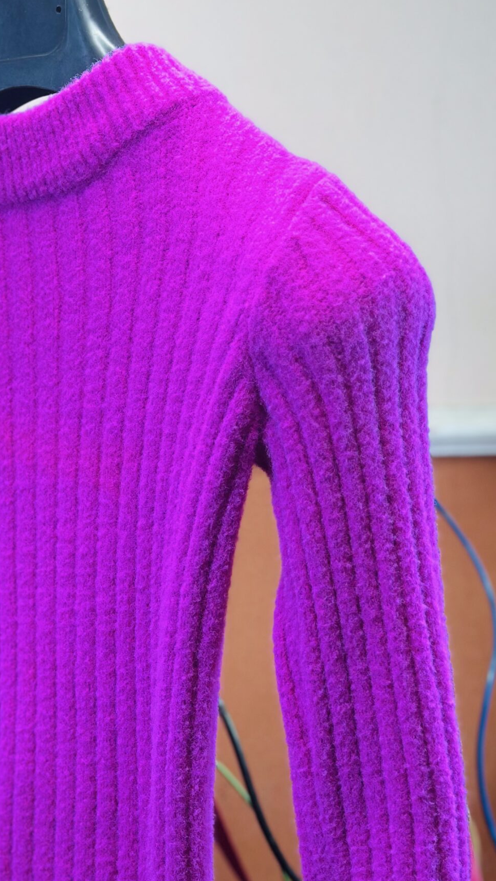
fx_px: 1824
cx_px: 44
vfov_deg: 27.0
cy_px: 578
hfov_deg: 15.3
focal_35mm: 78
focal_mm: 6.86
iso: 64
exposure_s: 1/100
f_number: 1.78
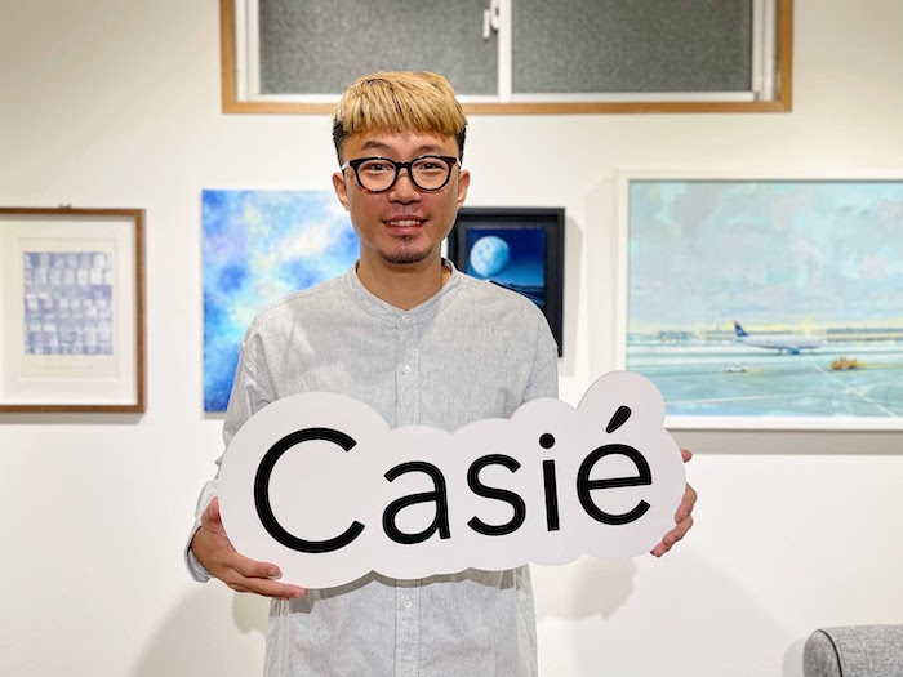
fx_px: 678
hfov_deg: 67.3
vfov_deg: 53.1
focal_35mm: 26
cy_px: 338
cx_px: 452
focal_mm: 4.2
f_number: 1.6
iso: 64
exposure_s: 1/120
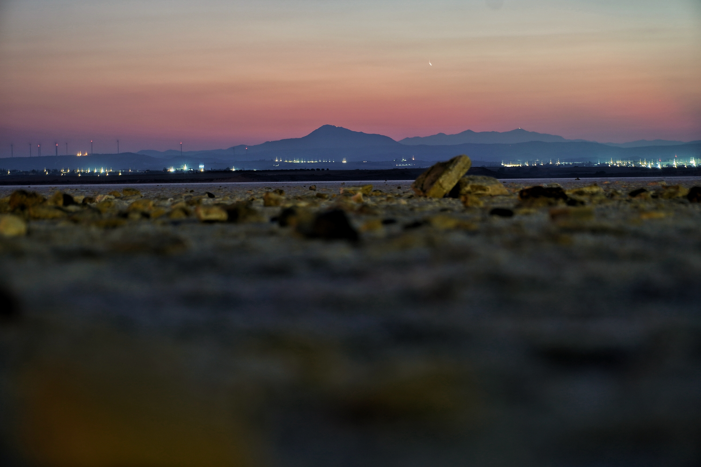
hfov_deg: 27.0
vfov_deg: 18.2
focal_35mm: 75
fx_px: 1460
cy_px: 234
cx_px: 350
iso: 100
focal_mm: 50
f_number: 6.3
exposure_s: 25
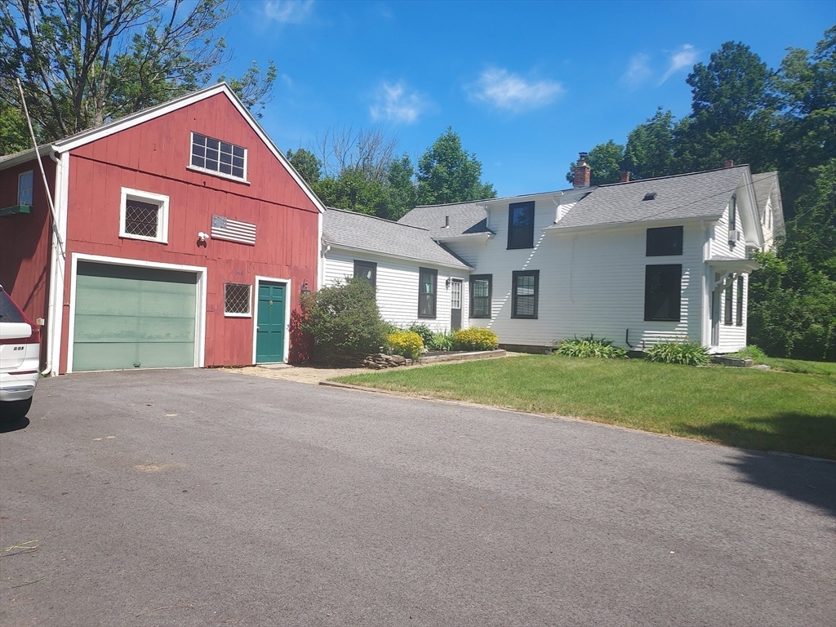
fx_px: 580
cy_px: 314
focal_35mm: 24
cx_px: 418
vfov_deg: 56.8
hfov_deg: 71.6
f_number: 1.8
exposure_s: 1/831
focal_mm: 4.6
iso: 40
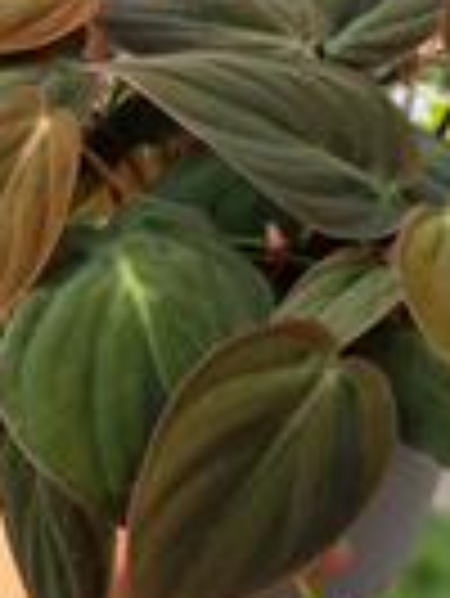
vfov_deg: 30.7
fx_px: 1090
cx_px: 268
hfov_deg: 23.3
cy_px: 297
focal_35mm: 63
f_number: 1.8
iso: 50
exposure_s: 1/289
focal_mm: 5.23
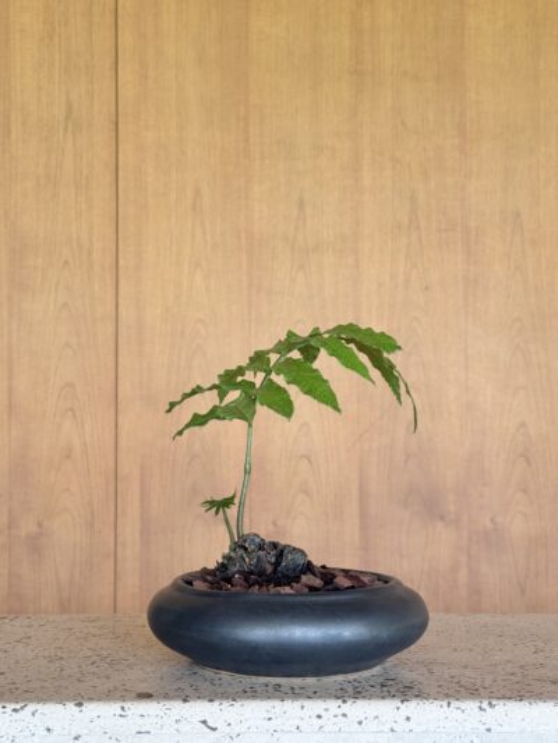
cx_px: 279
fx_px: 1031
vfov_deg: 39.6
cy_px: 372
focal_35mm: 48
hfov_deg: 30.3
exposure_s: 1/90
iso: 100
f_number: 1.78
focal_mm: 6.76
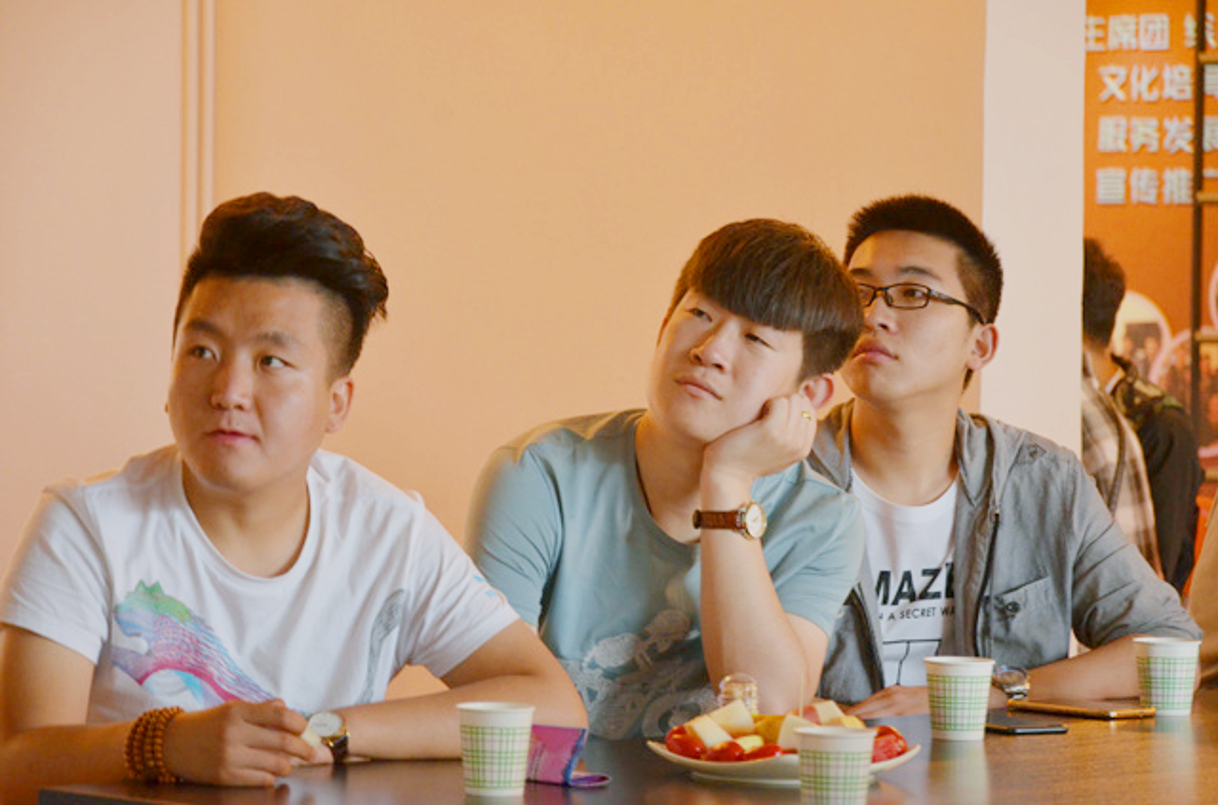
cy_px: 402
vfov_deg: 8.7
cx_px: 609
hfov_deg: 13.1
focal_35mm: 158
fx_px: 5314
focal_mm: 105
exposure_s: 1/15
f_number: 5.6
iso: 1250
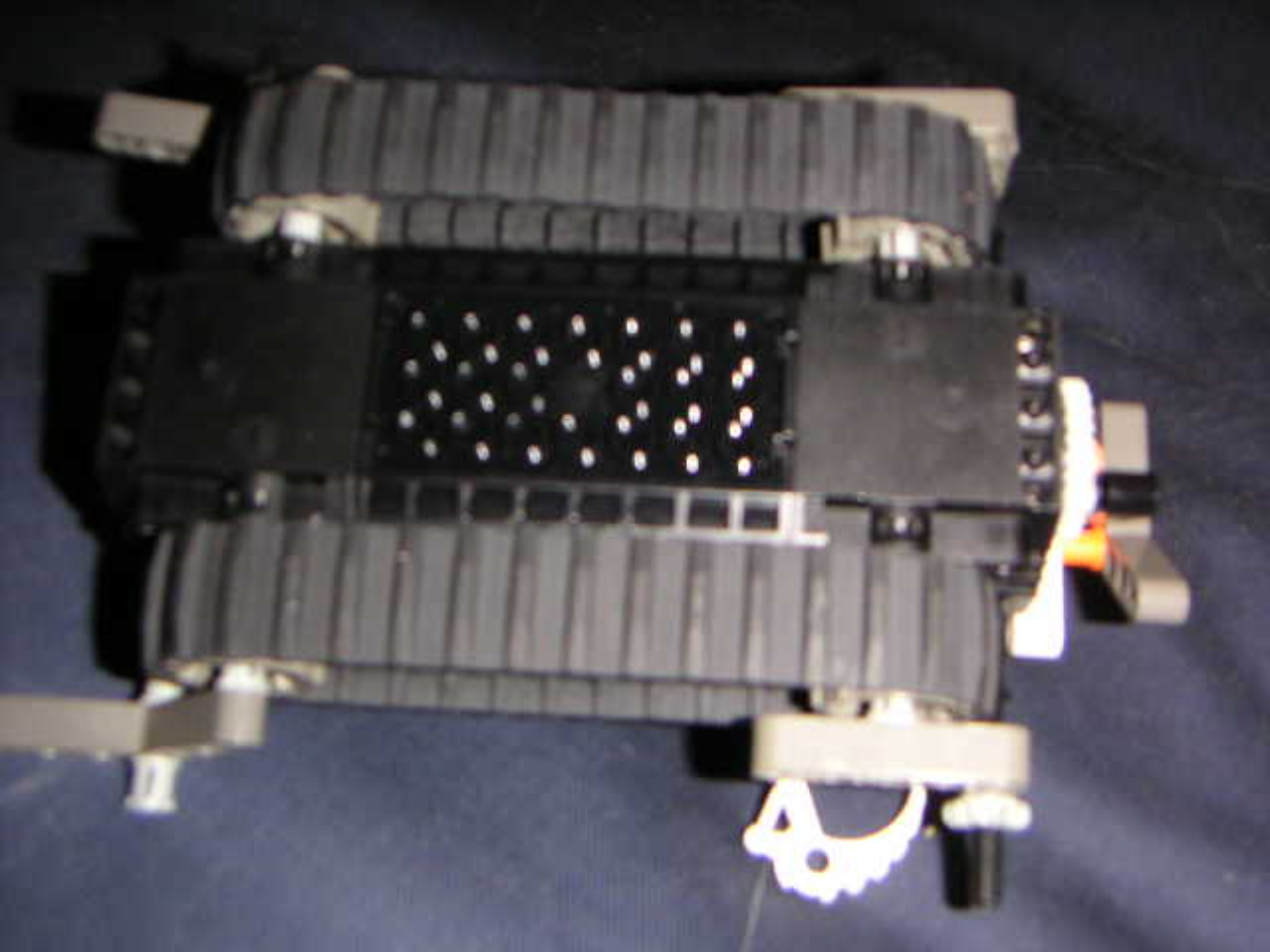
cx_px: 635
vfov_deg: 36.0
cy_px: 476
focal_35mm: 40
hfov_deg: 46.8
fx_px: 1468
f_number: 2.9
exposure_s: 1/45
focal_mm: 5.3
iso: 200
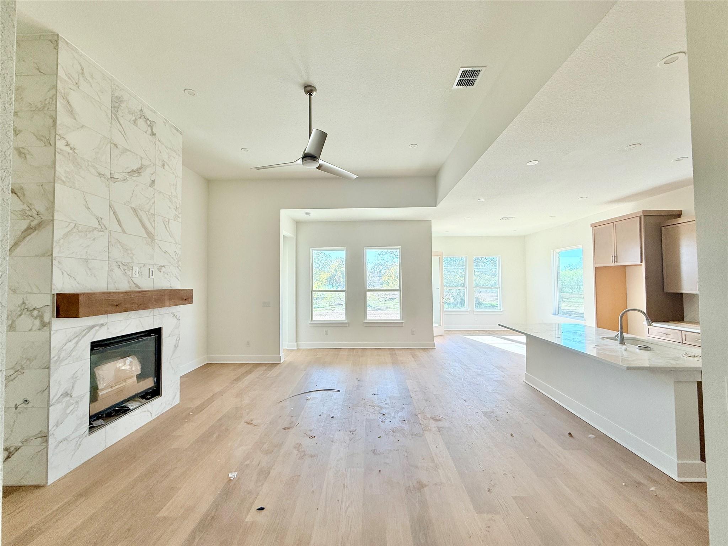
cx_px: 364
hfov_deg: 102.1
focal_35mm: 14
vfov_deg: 85.7
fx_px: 294
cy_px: 273
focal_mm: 2.22
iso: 64
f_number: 2.2
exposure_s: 1/200
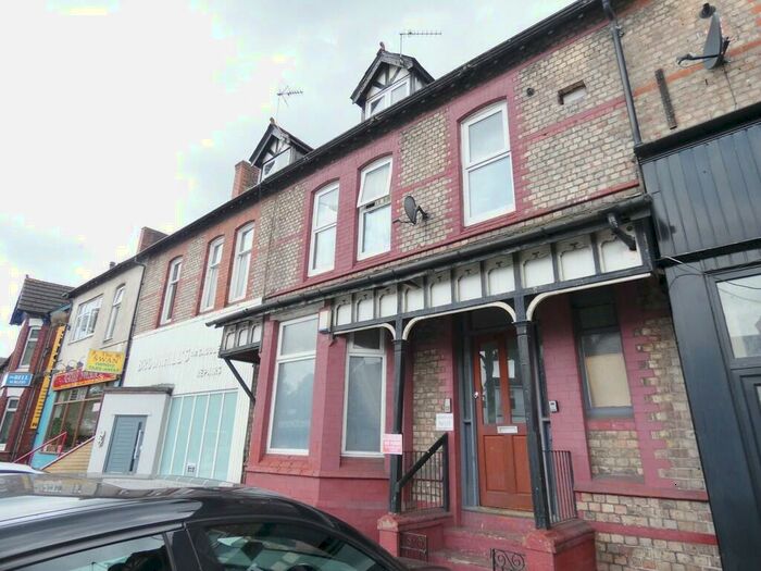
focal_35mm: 20
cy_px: 286
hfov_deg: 81.7
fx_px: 440
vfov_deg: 66.0
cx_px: 380
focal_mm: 3.6
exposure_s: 1/320
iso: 80
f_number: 2.8
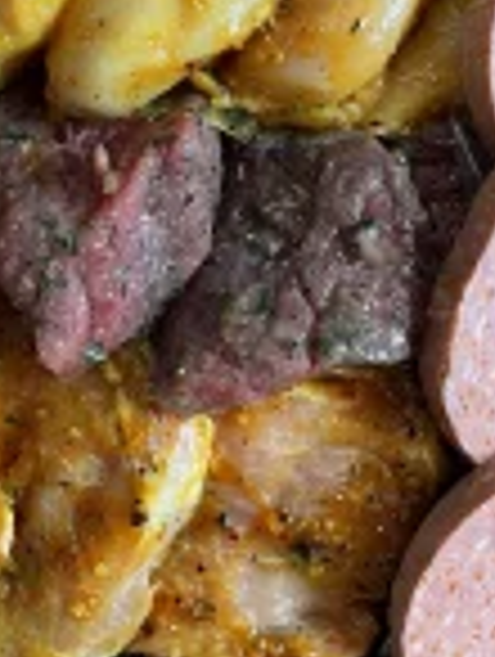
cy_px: 194
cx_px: 176
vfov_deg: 27.1
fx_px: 1350
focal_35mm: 71
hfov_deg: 20.7
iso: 100
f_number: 1.6
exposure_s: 1/50
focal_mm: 4.2
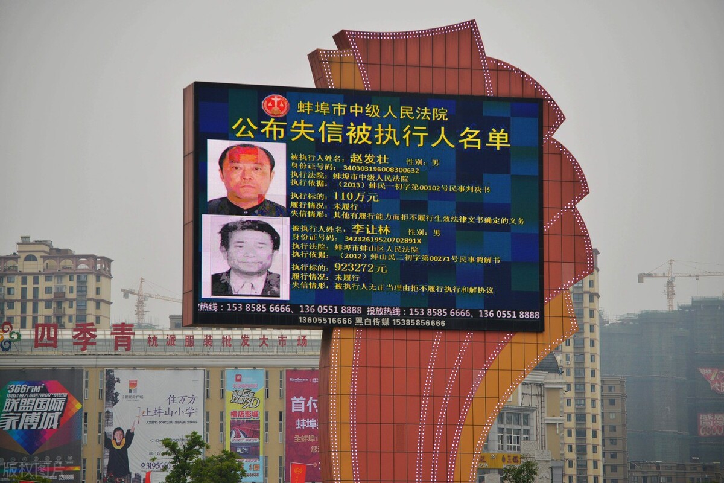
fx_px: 2715
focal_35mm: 135
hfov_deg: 15.2
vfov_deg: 10.2
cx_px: 362
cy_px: 242
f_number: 5
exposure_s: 1/2000
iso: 400
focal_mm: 135
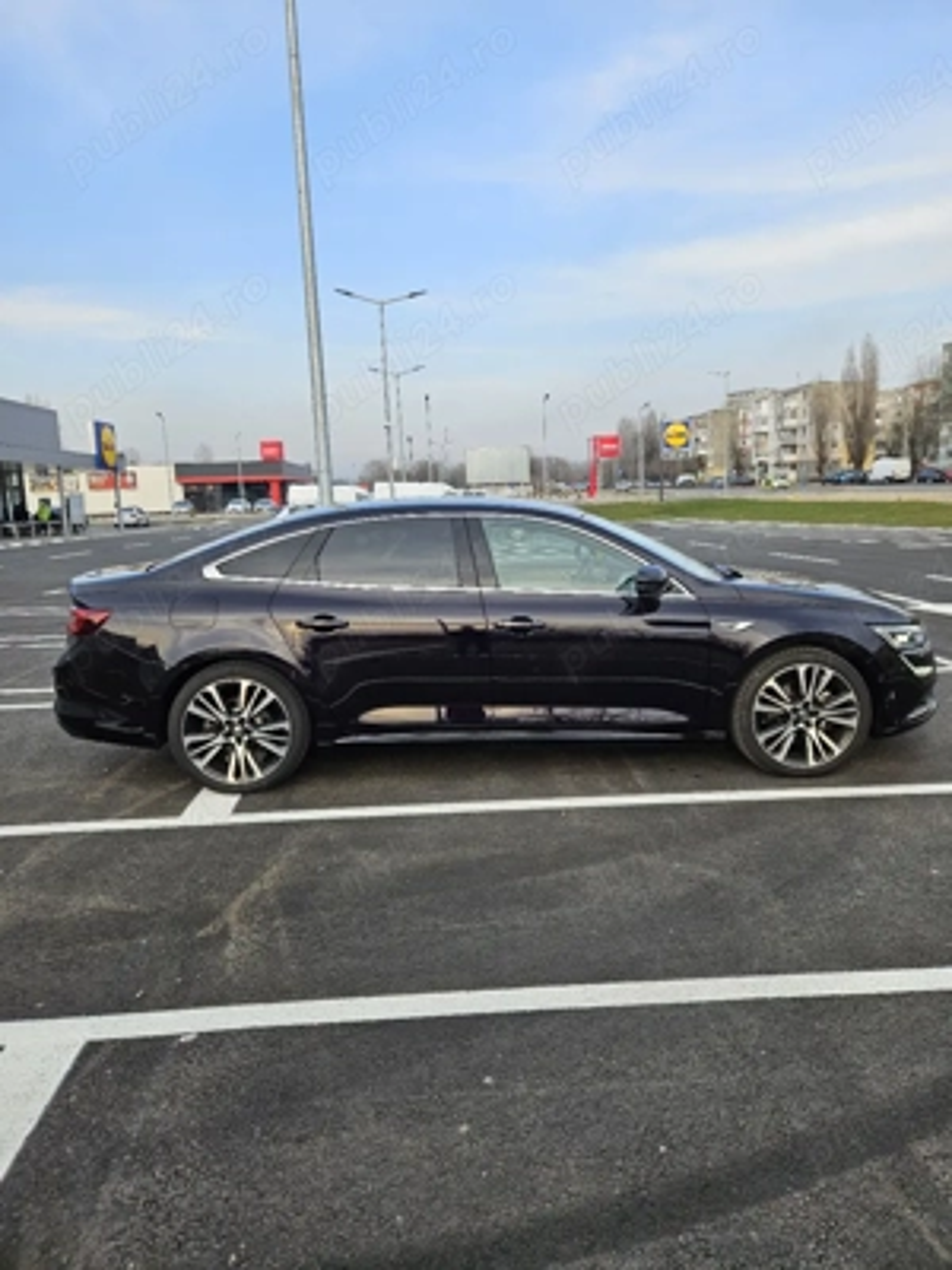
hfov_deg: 58.9
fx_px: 843
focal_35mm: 23
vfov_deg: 73.9
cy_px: 635
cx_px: 476
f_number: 1.8
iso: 25
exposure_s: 1/345
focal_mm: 5.4
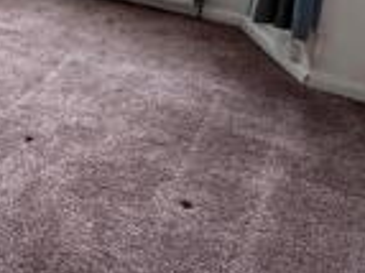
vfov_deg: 22.8
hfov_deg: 28.5
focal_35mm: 57
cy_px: -83
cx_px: -93
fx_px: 601
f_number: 2.2
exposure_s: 1/99
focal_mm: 2.22
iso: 200
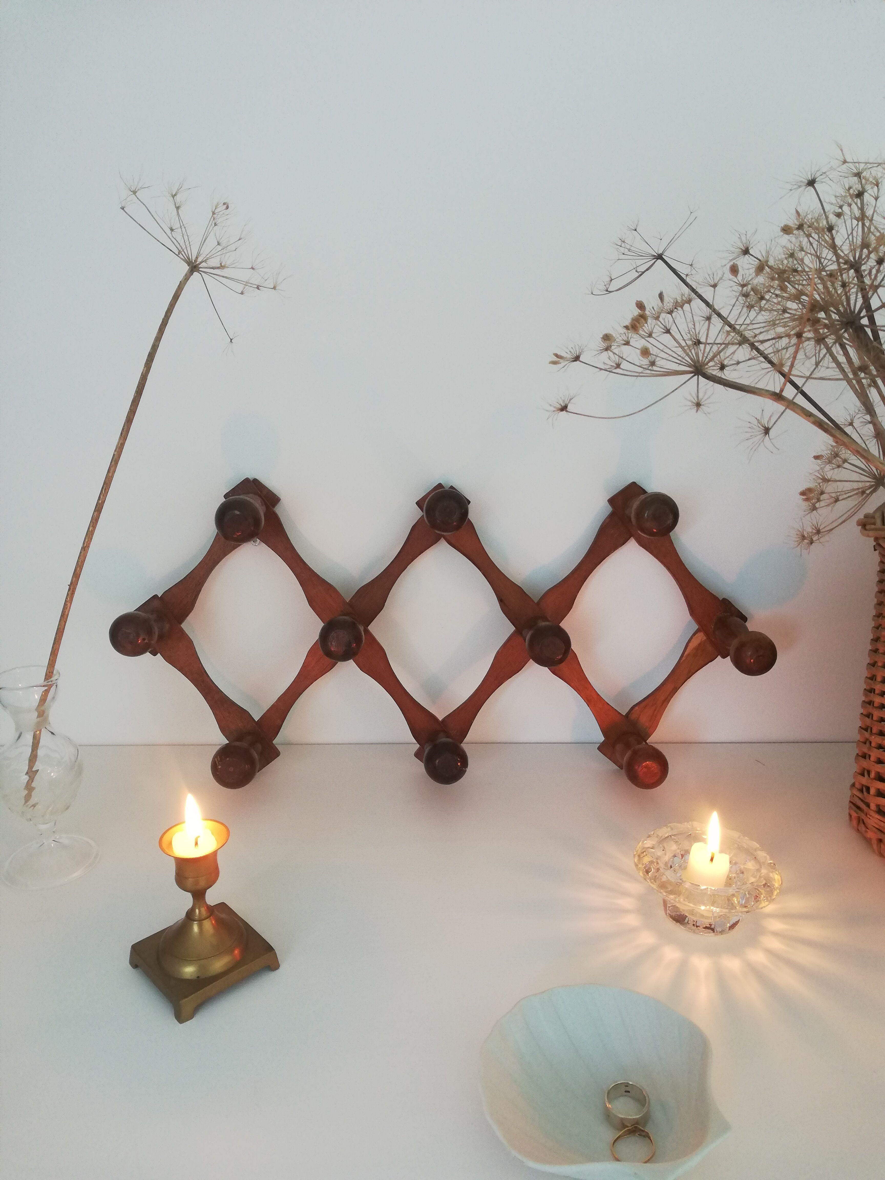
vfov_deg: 67.3
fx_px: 886
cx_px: 442
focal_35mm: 26
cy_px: 590
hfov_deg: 53.1
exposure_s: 1/33.3
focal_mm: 3.81
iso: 160
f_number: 2.2
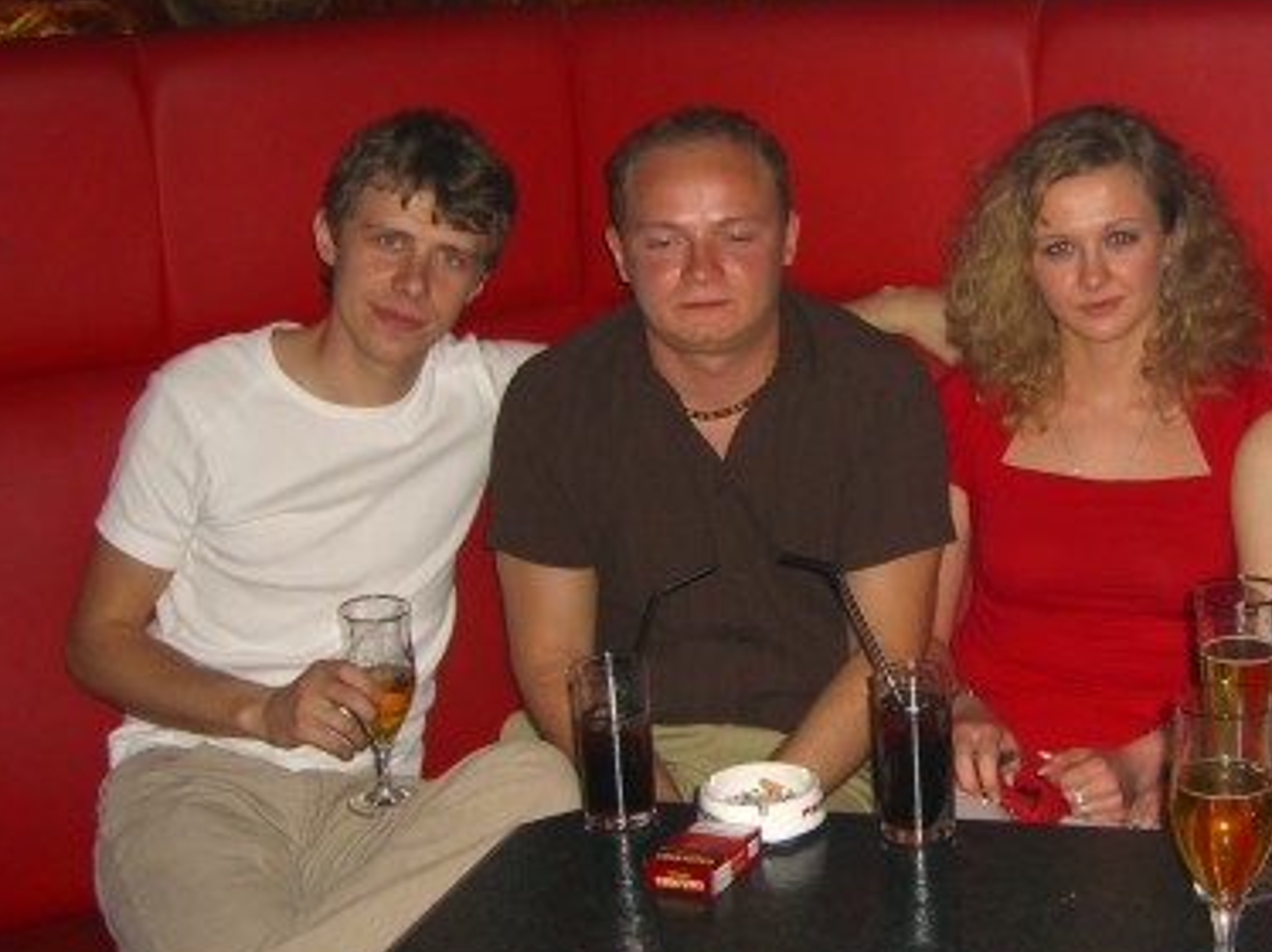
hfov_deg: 31.1
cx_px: 980
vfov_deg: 24.0
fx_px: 2240
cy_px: 459
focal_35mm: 61
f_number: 2.8
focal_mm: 7.9
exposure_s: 1/60
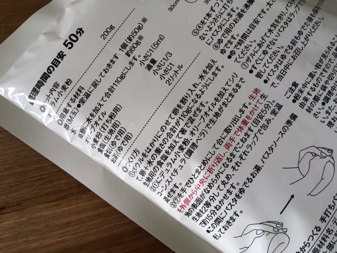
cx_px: 168
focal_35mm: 29
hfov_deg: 61.7
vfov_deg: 48.2
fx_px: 282
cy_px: 126
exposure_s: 1/30
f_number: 2.2
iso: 80
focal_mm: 4.15
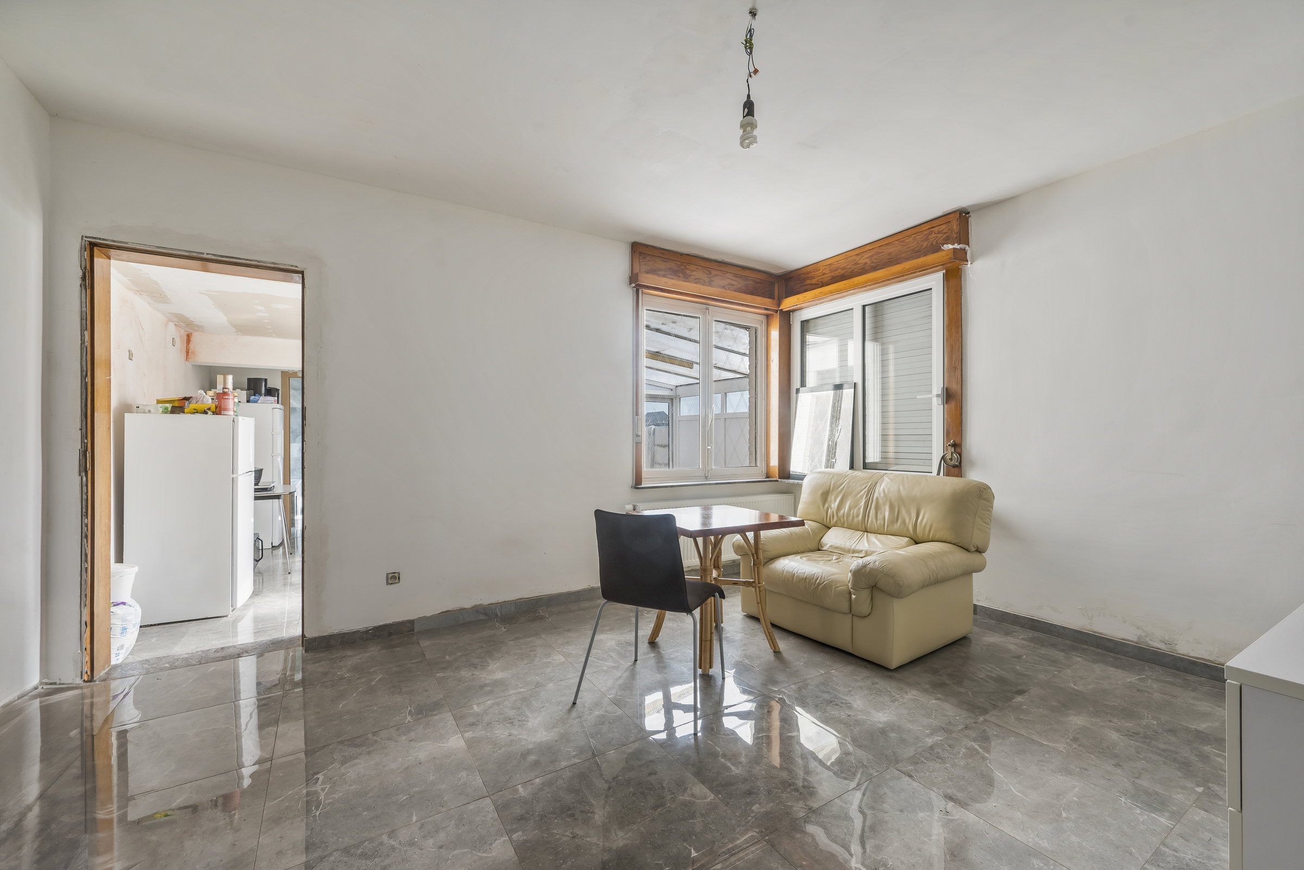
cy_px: 435
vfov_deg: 81.3
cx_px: 652
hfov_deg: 104.2
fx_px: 507
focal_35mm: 14
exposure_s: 1/40
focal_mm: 14
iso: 250
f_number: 8
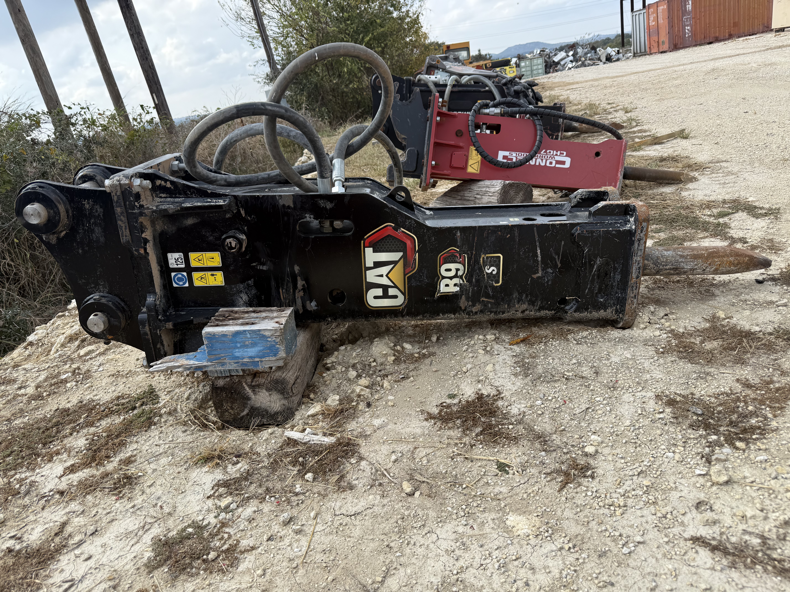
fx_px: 548
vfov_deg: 56.8
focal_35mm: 24
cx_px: 395
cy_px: 296
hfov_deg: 71.6
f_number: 1.78
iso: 80
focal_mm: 6.76
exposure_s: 1/1855
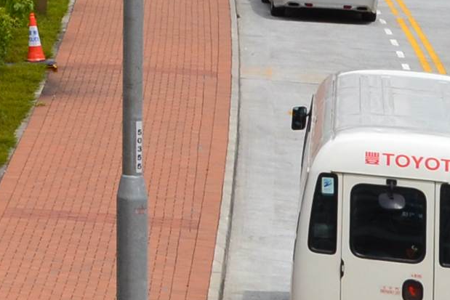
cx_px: -705
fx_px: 3976
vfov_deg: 4.2
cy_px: -426
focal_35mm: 318
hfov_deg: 6.1
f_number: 11
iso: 400
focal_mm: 38
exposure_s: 1/500
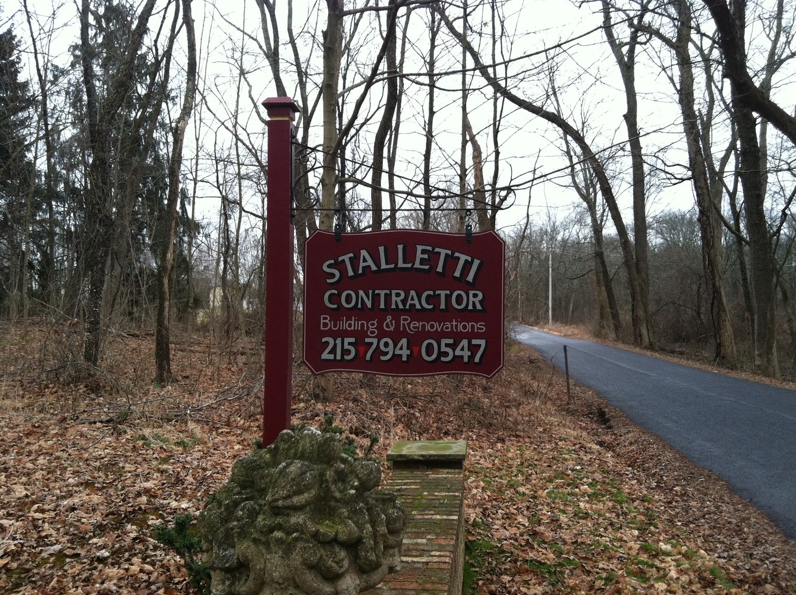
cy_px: 298
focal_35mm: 35
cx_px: 398
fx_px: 804
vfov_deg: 40.6
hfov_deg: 52.7
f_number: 2.8
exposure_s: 1/50
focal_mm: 3.85
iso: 100
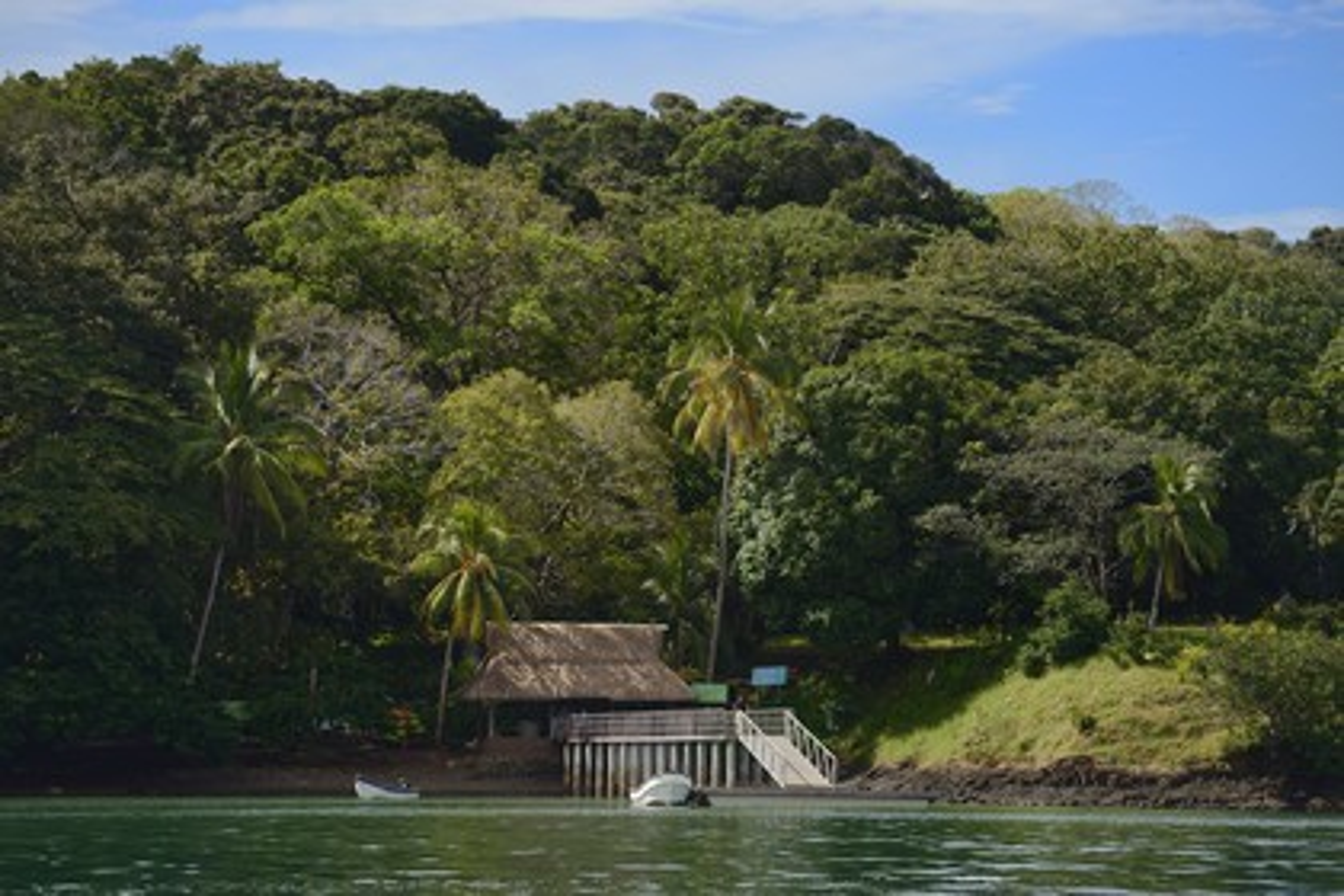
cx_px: 672
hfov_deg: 12.8
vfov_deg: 8.6
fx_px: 5973
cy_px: 448
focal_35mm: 160
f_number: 5
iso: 200
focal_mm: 160
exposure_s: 1/1000
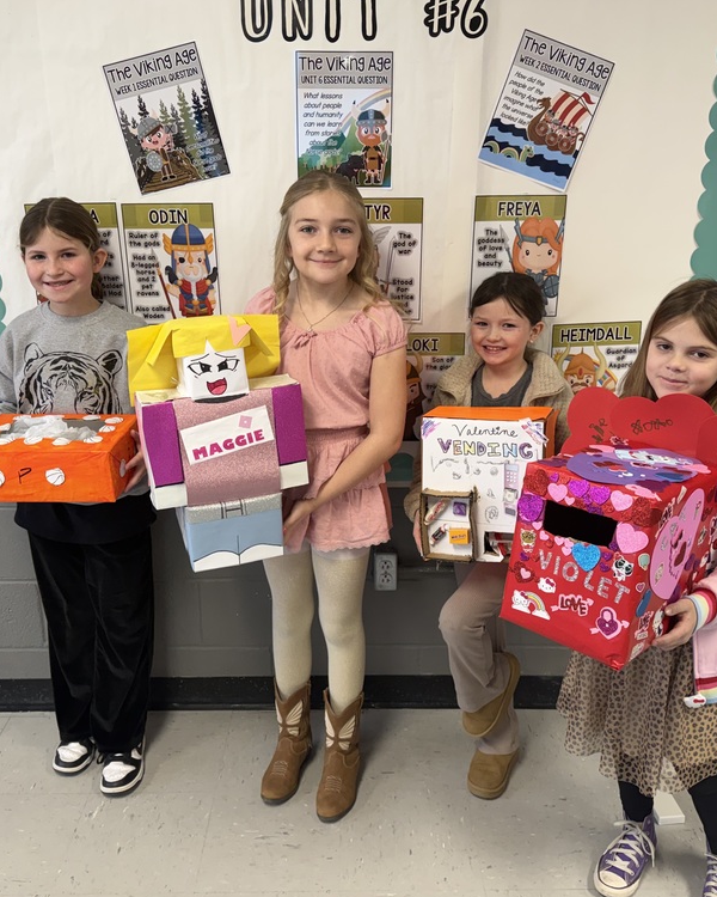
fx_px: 849
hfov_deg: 45.8
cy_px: 454
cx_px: 356
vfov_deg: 55.7
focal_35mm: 32
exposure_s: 1/120
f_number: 1.78
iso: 160
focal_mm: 6.76
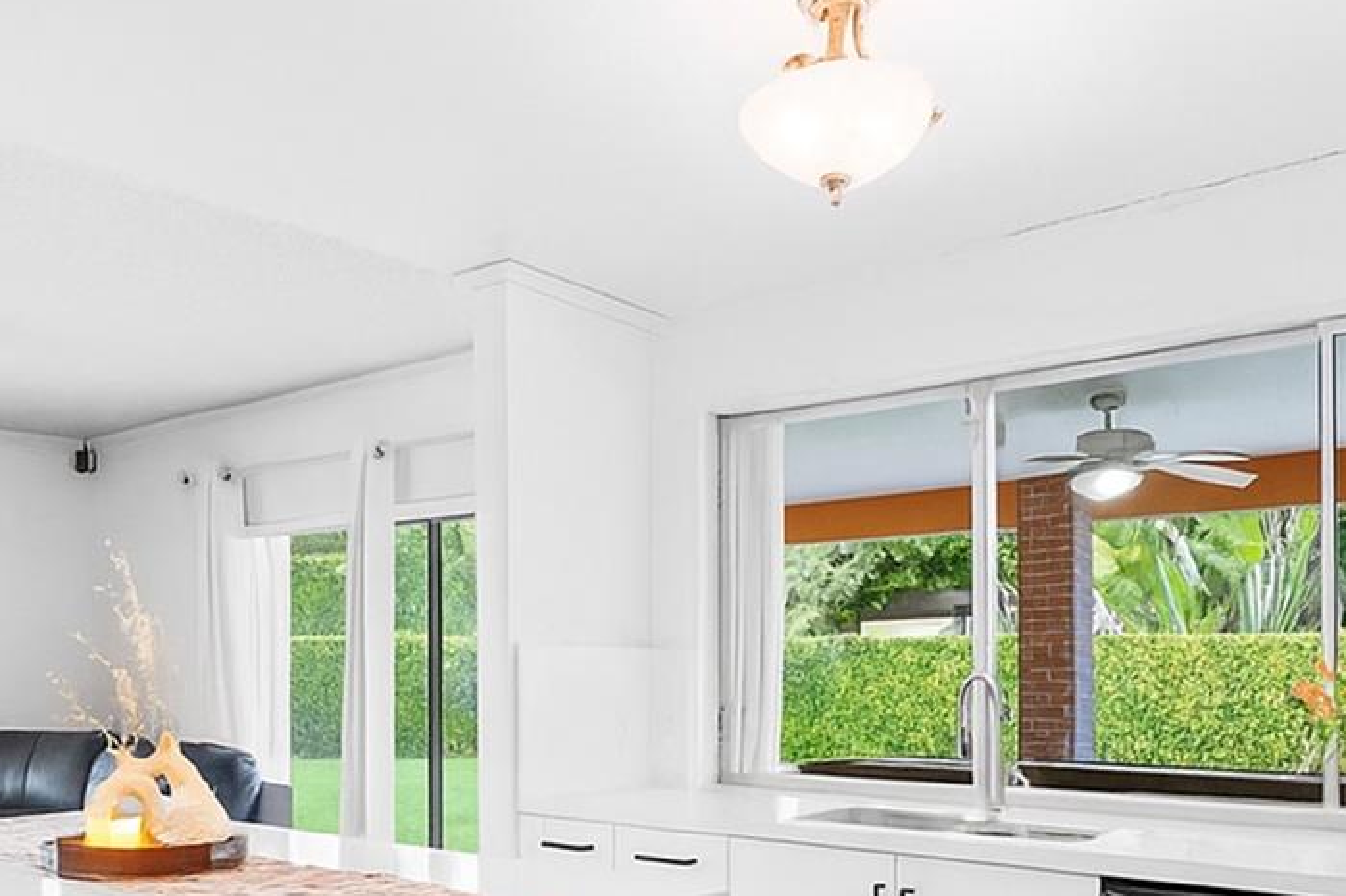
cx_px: 554
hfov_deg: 58.4
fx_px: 1196
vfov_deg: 39.6
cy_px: 705
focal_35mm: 32
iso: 200
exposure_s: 1.6
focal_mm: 14
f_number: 14
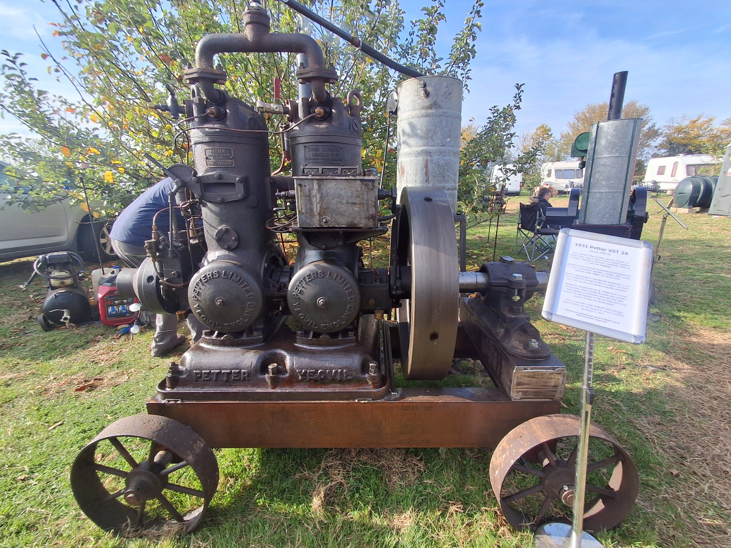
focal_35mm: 16
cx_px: 366
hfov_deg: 94.5
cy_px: 274
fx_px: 338
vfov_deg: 78.1
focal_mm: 1.64
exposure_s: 1/629
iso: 40
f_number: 2.2
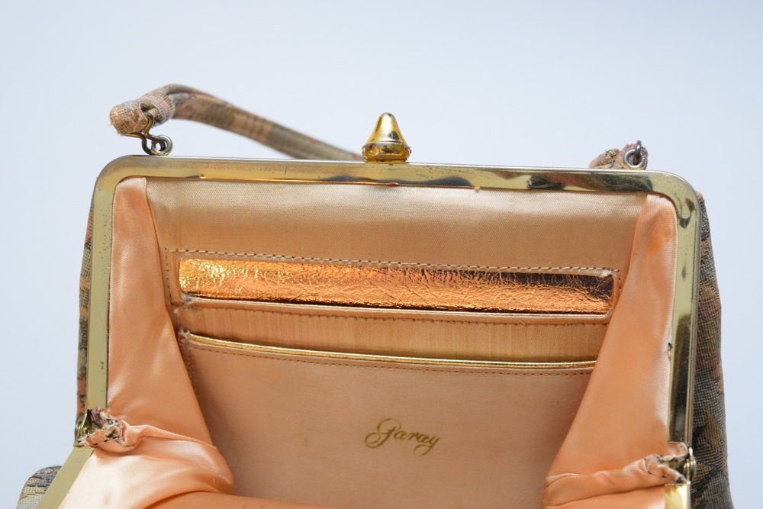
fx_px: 1526
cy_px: 254
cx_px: 382
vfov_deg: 18.9
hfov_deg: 28.1
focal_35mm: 72
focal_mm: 48
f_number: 5.3
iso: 900
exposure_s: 1/60
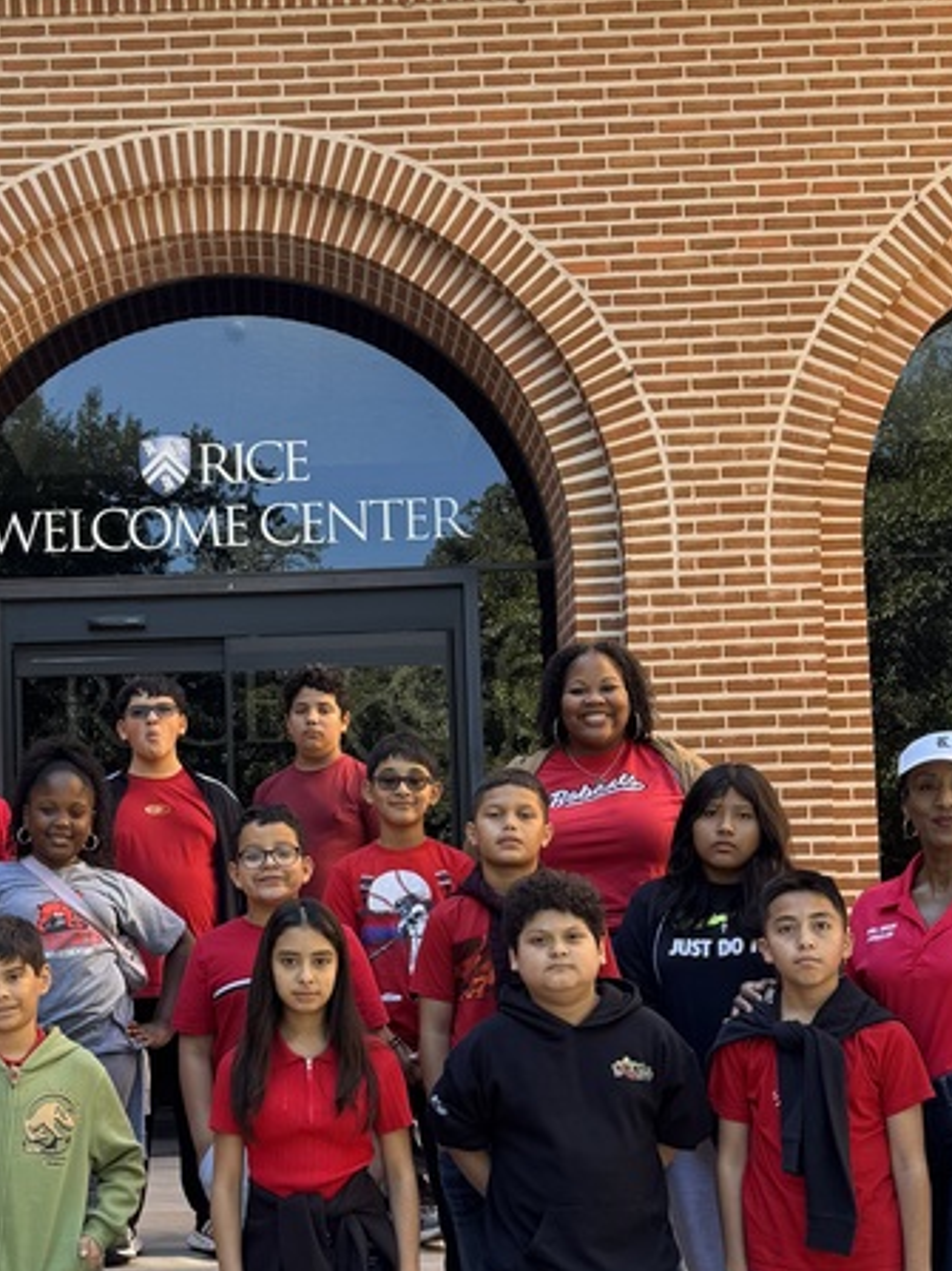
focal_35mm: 55
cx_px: 219
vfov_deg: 34.7
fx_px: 2018
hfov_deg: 26.2
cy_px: 825
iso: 64
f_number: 1.78
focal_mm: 6.76
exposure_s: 1/220
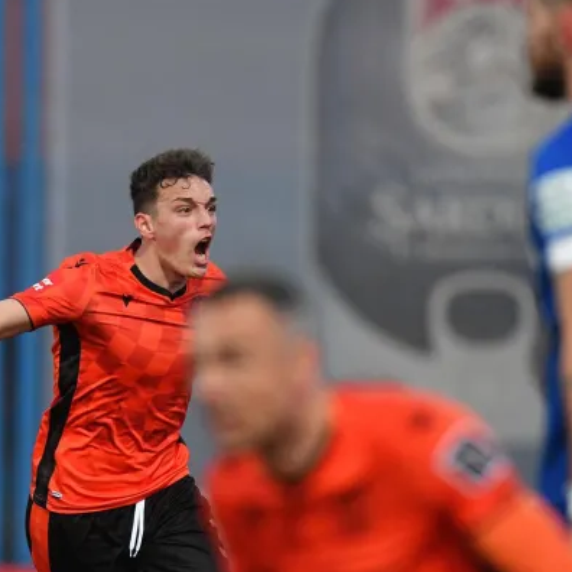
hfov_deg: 3.6
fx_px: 9142
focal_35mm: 489
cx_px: 308
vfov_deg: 3.6
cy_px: 253
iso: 1600
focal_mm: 300
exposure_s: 1/1250
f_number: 3.5
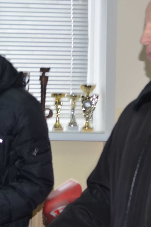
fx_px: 755
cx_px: 41
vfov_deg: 16.9
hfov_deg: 11.4
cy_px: 188
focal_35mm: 120
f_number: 5.6
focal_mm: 28
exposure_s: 1/30
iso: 200
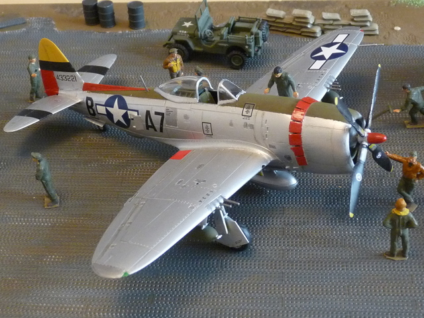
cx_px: 212
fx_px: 759
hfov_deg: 31.2
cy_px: 159
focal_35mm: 62
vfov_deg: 23.7
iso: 400
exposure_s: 1/13
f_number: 3
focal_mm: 6.2
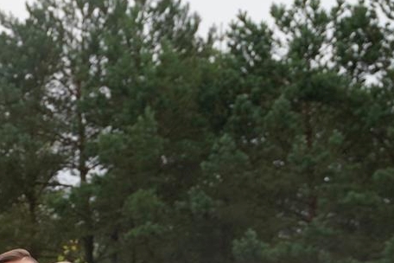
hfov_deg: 10.9
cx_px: -244
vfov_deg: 7.4
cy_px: 484
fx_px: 1975
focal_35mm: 180
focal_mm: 41.1
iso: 800
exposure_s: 1/4000
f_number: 3.5
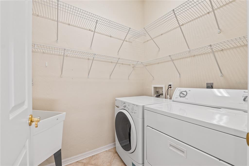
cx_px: 124
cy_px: 83
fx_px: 97
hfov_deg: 104.3
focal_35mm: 14
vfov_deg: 81.2
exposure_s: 1/40
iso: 800
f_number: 7.1
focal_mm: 14
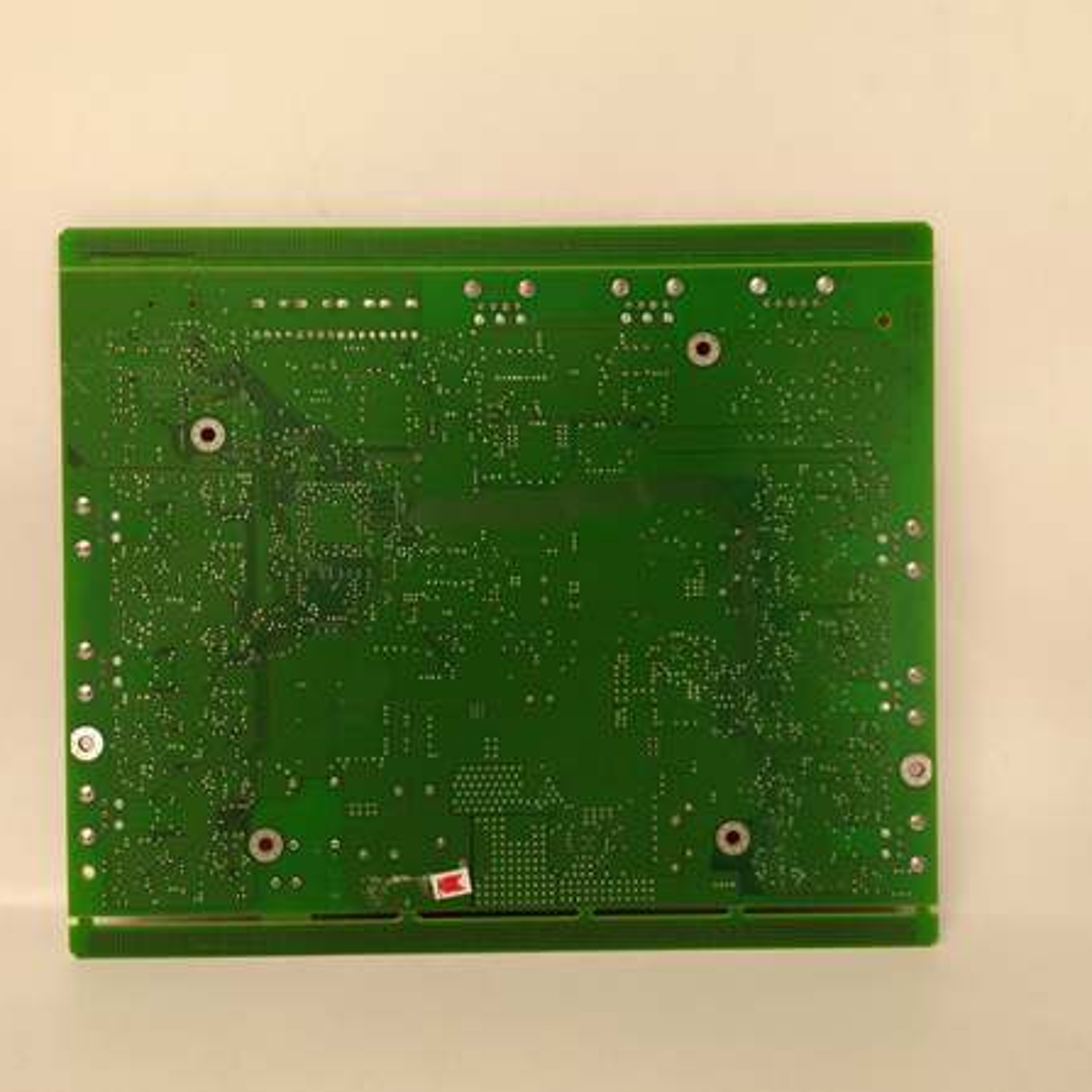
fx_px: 1142
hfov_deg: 51.1
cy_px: 545
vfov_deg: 51.1
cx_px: 530
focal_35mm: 32
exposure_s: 1/33
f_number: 2
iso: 177
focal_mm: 3.79
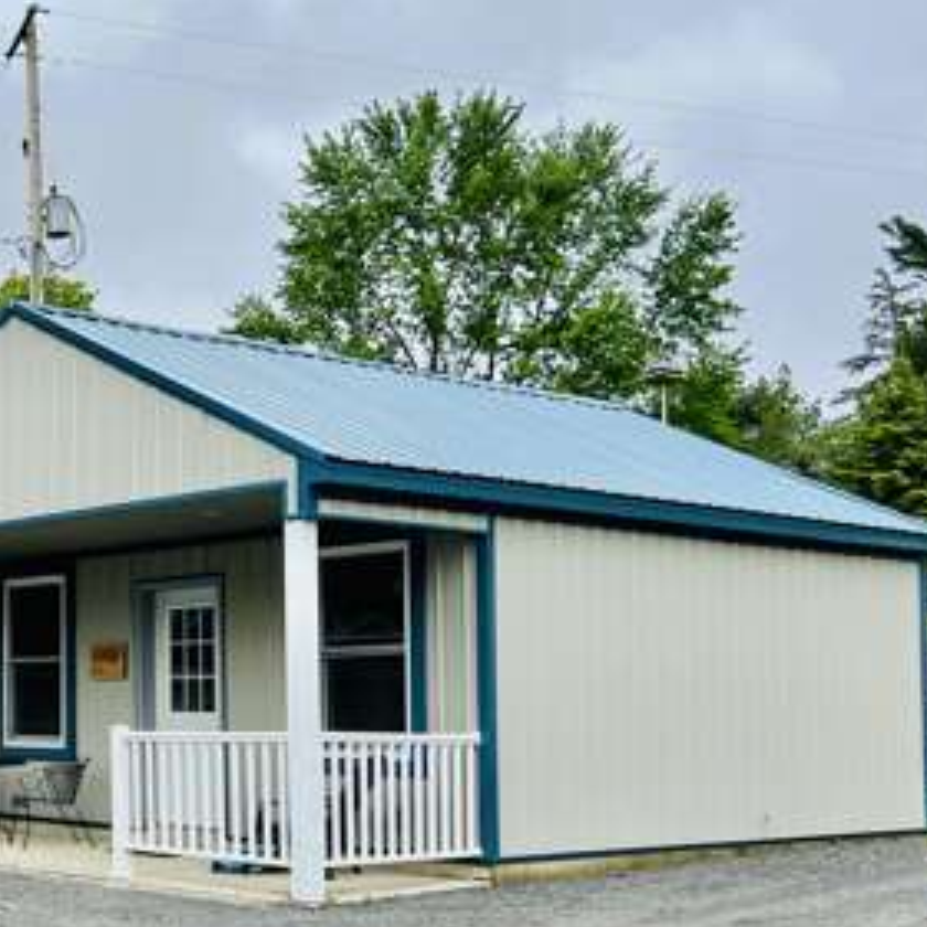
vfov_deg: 30.3
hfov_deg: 28.1
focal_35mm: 56
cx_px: -65
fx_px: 1697
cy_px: 626
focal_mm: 5.7
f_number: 1.5
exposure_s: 1/3571
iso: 50
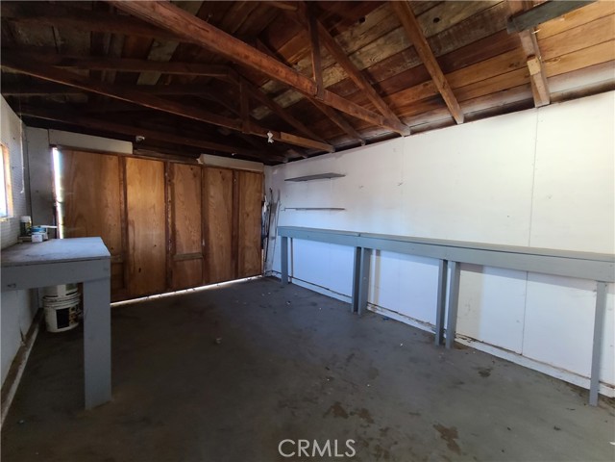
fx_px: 231
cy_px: 231
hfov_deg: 106.2
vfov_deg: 89.9
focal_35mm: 13
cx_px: 308
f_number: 2.2
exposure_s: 1/40
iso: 400
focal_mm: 2.2
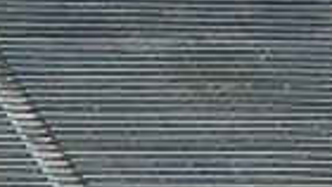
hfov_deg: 6.4
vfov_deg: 3.8
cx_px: -619
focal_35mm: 310
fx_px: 2730
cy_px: 641
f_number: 9
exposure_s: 1/320
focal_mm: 27
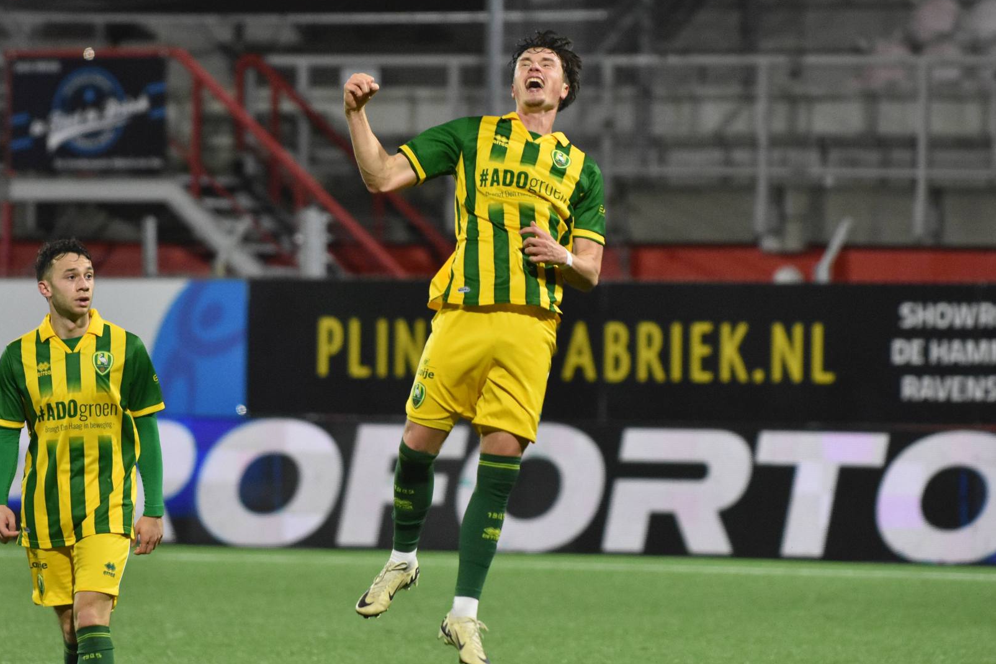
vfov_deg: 4.0
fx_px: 9434
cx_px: 564
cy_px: 348
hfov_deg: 6.0
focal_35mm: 341
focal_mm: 190
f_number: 2.8
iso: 2000
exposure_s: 1/640
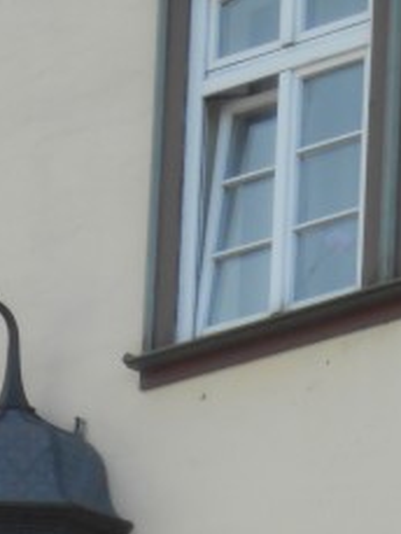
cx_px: -86
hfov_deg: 3.6
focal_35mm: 416
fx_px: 6419
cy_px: 928
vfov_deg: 4.7
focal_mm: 21.2
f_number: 5.5
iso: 160
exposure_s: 1/500
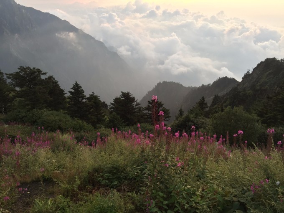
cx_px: 142
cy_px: 106
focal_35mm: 29
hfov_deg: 61.7
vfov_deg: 48.2
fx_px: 238
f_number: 2.2
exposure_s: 1/100
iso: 32
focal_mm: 4.15
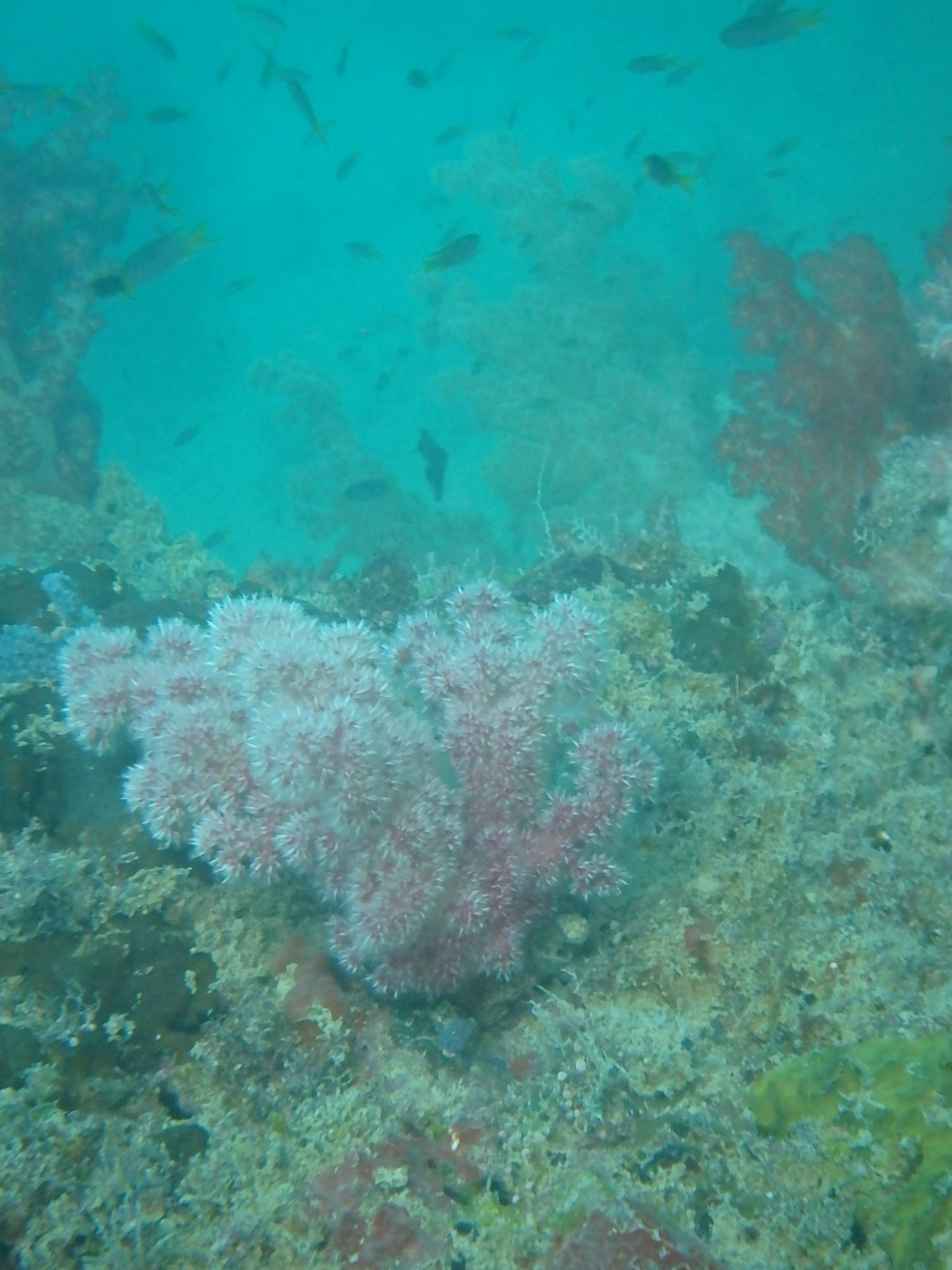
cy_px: 635
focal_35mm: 71
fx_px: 2603
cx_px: 476
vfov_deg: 27.4
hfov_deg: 20.7
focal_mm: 12.6
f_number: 5.1
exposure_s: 1/60
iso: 800
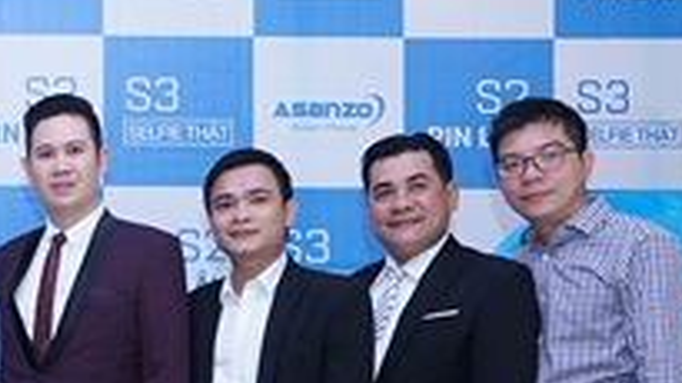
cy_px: 468
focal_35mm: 76
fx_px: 1373
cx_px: -77
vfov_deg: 15.3
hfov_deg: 25.7
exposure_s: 1/125
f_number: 4.5
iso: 1000
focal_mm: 24
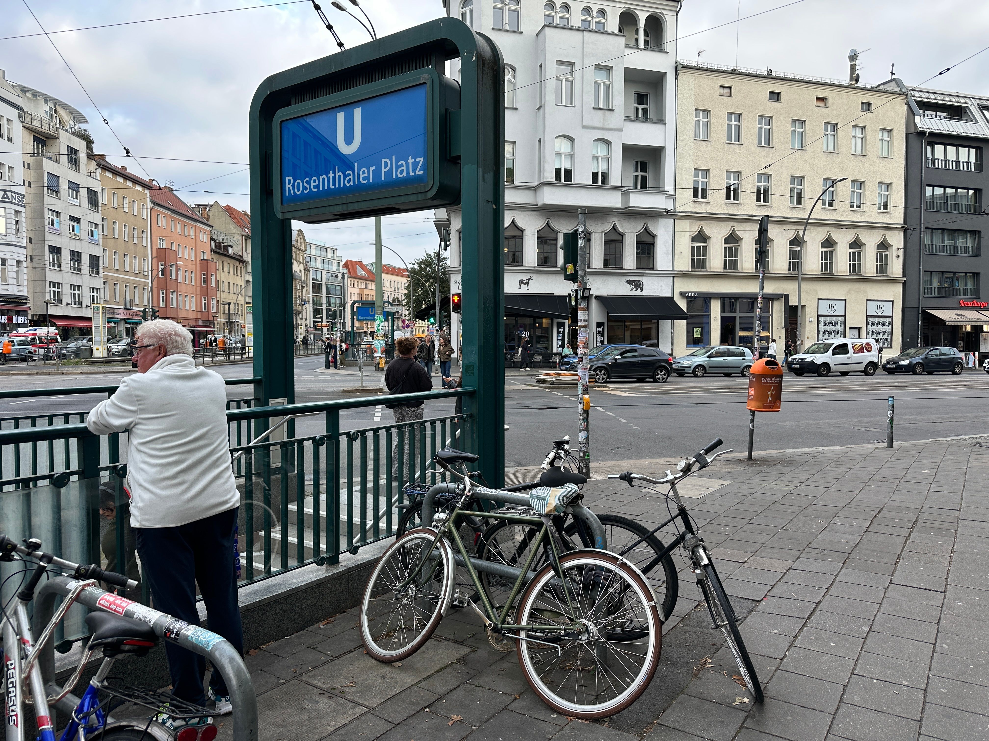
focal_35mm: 24
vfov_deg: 56.8
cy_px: 370
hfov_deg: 71.6
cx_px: 494
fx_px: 686
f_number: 1.78
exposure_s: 1/301
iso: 80
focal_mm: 6.86
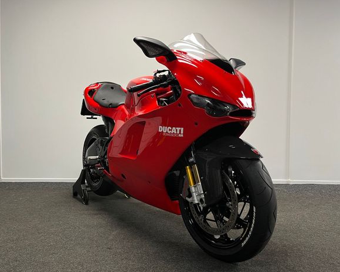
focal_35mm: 28
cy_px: 138
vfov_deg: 51.5
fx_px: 282
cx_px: 174
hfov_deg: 62.2
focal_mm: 5.1
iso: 100
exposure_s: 1/50
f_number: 1.6
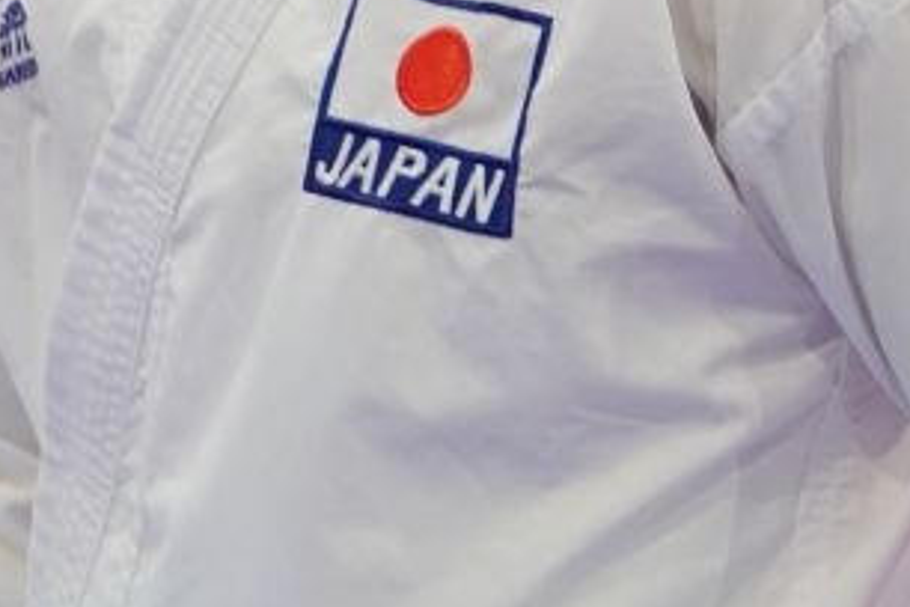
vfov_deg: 1.3
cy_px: 71
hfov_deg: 2.0
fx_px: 26186
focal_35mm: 1036
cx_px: 503
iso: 1250
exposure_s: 1/1000
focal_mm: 176
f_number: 2.8
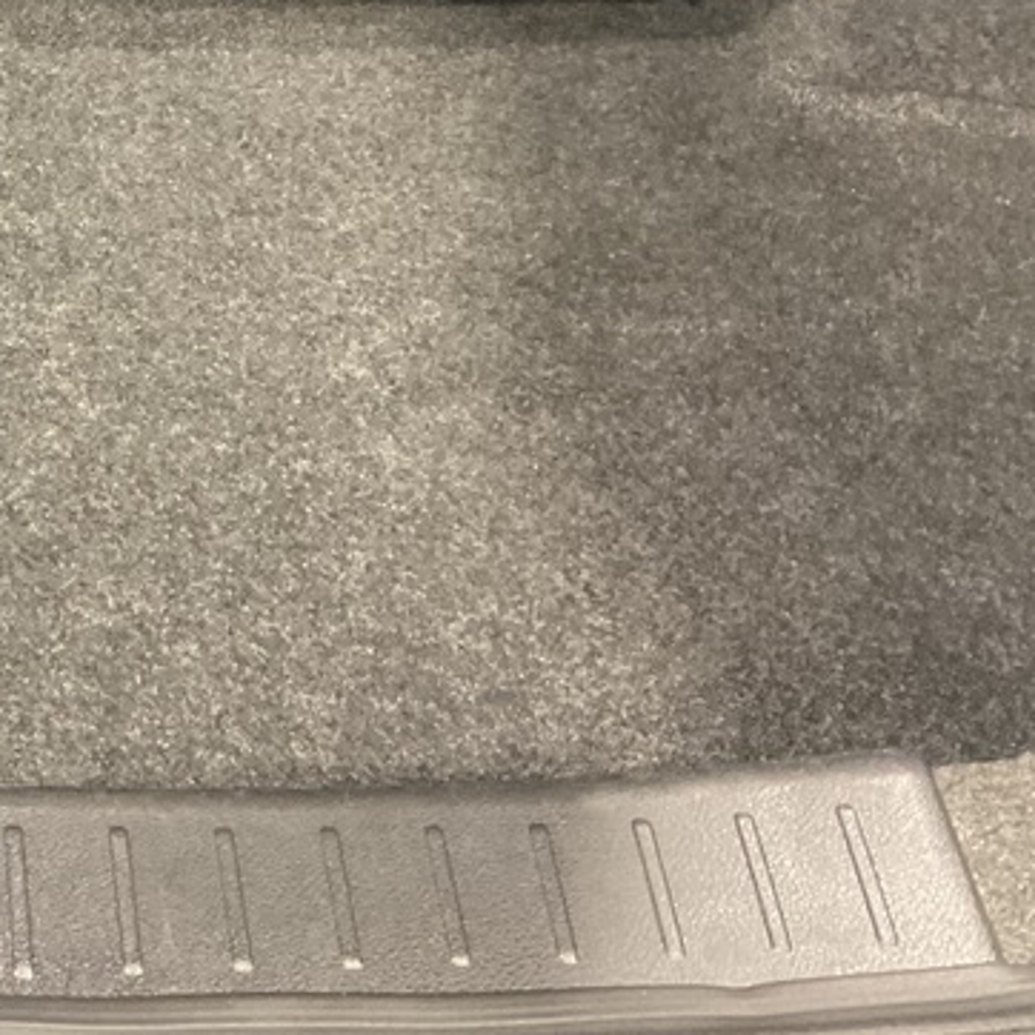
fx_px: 2300
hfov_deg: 23.1
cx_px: -223
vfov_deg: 24.8
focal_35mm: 68
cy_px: 166
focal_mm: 3
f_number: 1.8
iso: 400
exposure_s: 1/30
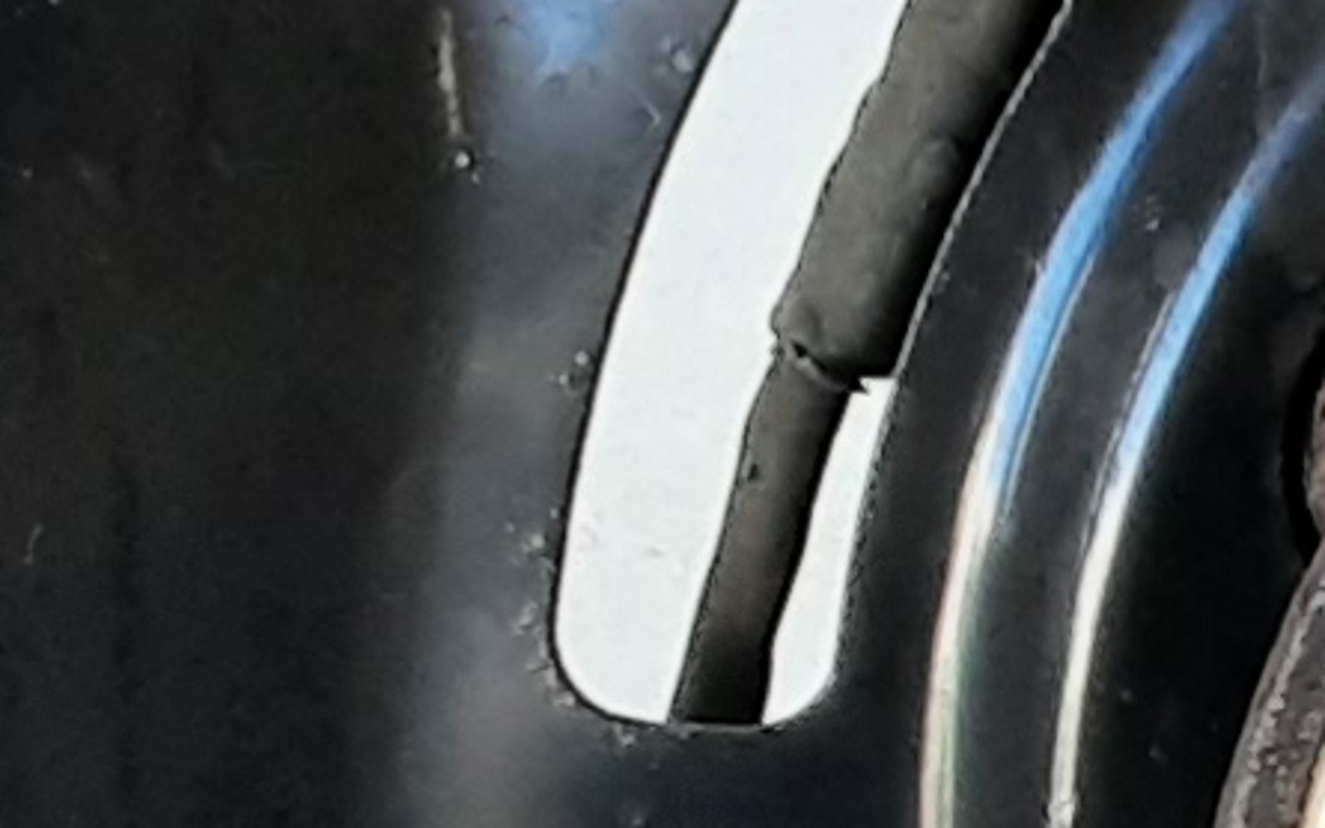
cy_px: 637
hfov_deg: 9.6
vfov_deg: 6.2
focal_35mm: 210
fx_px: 7582
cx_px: 2218
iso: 64
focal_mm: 2.91
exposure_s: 1/50
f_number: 1.9
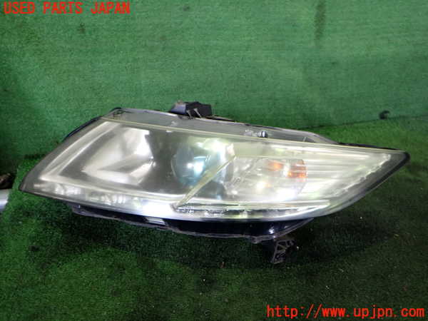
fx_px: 371
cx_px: 214
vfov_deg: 46.8
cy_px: 160
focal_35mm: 30
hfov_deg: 60.0
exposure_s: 1/30
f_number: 2.3
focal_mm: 5.4
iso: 200
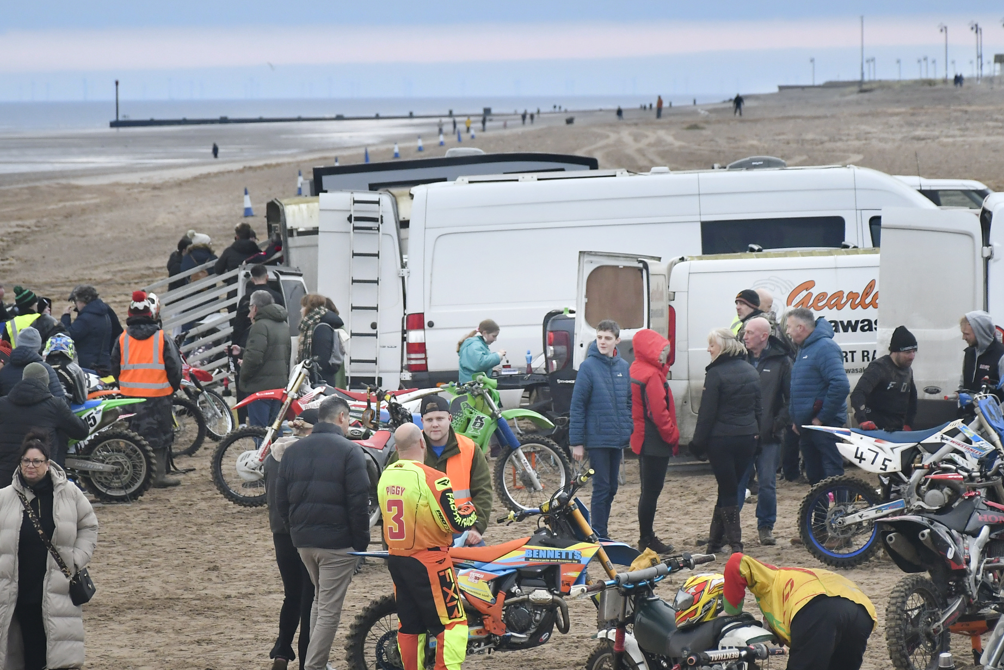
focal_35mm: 178
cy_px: 299
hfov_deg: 11.6
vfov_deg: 7.7
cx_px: 620
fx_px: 4953
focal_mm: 95
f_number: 5.6
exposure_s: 1/320
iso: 1000
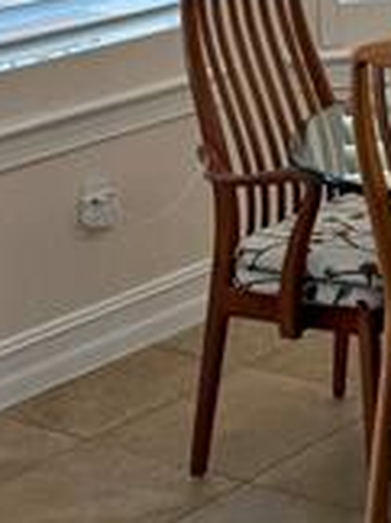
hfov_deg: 12.0
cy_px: -190
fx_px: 1721
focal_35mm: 114
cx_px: 695
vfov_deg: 16.2
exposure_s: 1/235
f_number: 1.78
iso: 160
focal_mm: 6.76
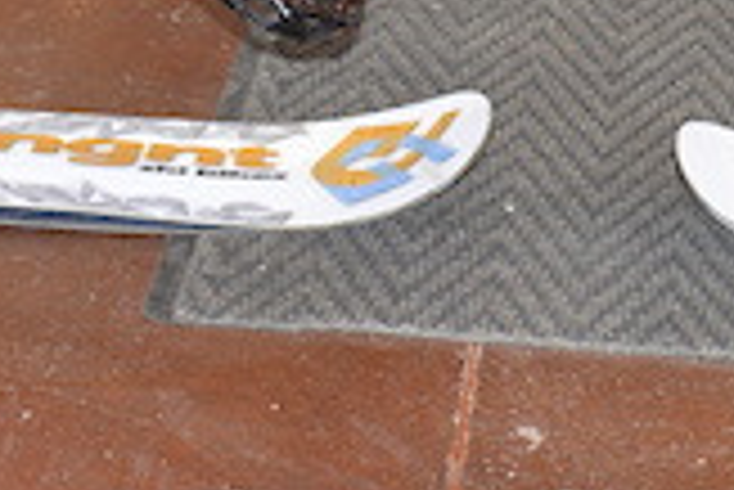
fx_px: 3510
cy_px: -643
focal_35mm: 172
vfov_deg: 7.5
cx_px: 612
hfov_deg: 11.9
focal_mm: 35
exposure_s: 1/60
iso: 400
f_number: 4
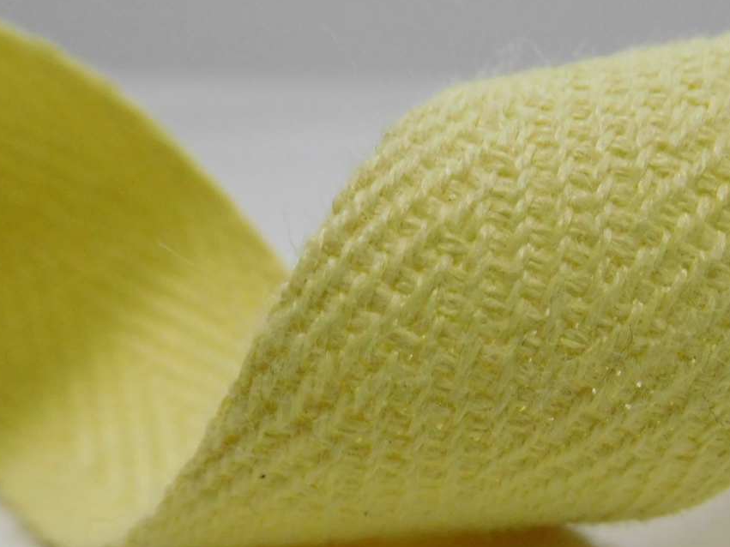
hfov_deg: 38.8
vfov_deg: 30.3
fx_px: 991
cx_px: 592
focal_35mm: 47
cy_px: 414
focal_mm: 4.5
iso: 400
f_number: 3.4
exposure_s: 1/25
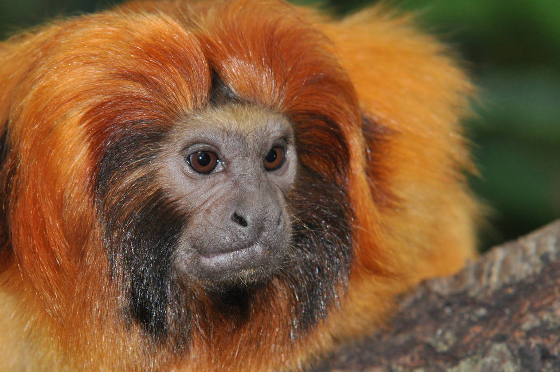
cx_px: 245
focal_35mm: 352
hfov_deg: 5.9
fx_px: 5463
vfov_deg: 3.9
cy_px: 229
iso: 1000
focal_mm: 185
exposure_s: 1/125
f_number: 9
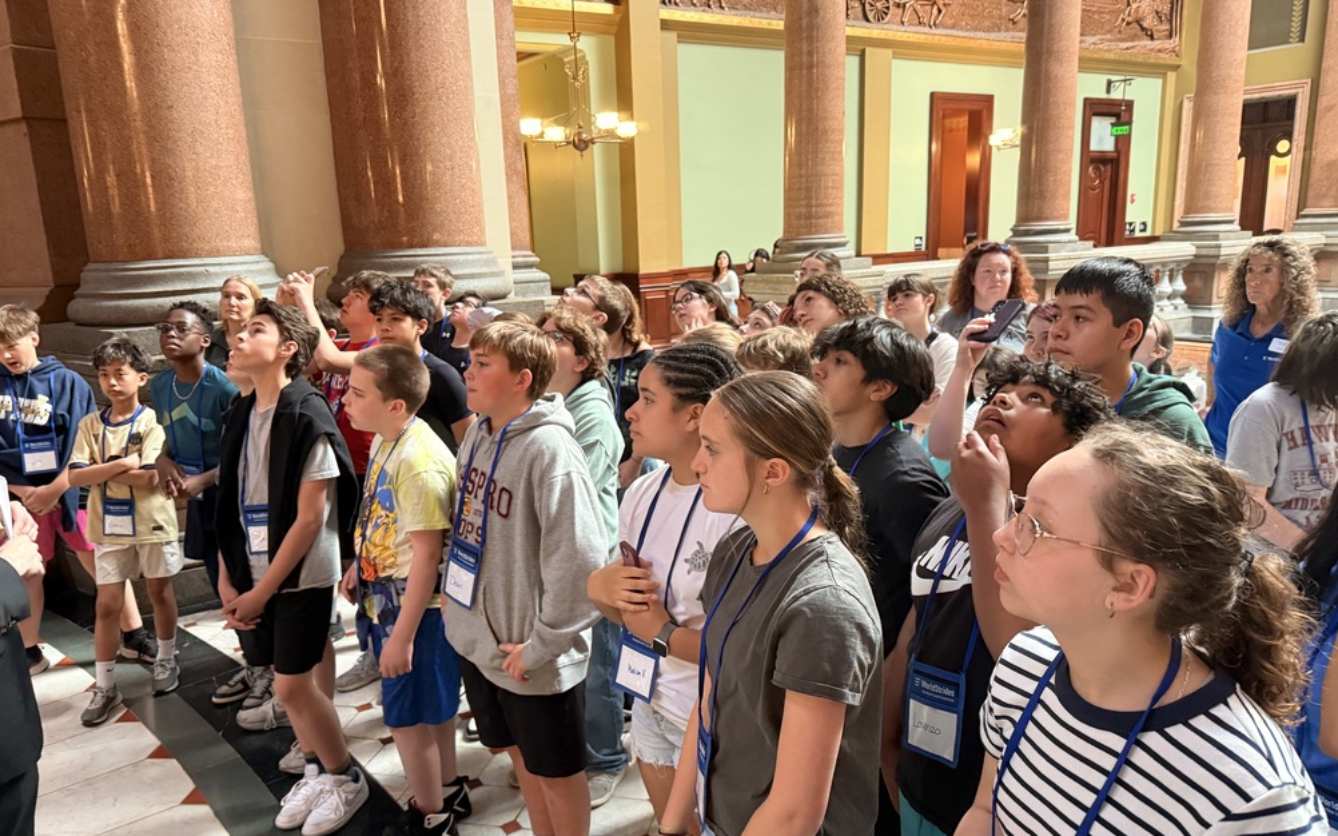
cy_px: 455
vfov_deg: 47.5
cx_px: 660
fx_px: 948
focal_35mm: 26
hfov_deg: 70.4
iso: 640
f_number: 1.78
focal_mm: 6.76
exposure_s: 1/60
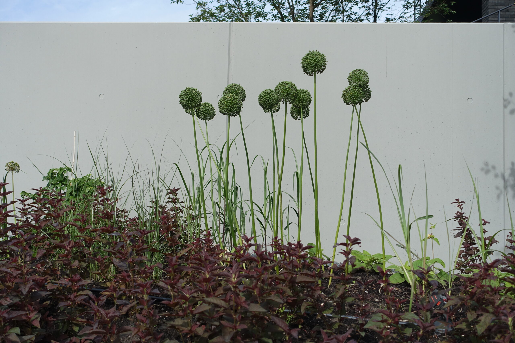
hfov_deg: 42.7
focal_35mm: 46
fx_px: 658
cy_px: 172
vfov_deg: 29.2
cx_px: 258
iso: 125
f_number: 2.8
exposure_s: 1/250
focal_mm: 16.84
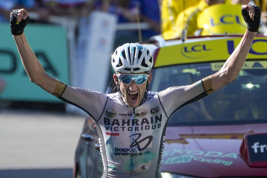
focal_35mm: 367
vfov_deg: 3.7
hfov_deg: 5.6
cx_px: 134
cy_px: 89
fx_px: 2721
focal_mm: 367
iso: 400
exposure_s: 1/1250
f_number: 5.6
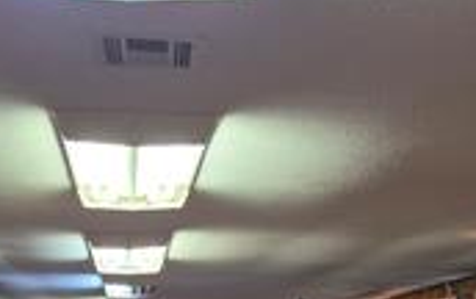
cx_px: 113
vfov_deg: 16.1
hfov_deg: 29.6
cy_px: 548
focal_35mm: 68
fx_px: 883
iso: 320
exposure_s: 1/120
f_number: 1.8
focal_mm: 5.4
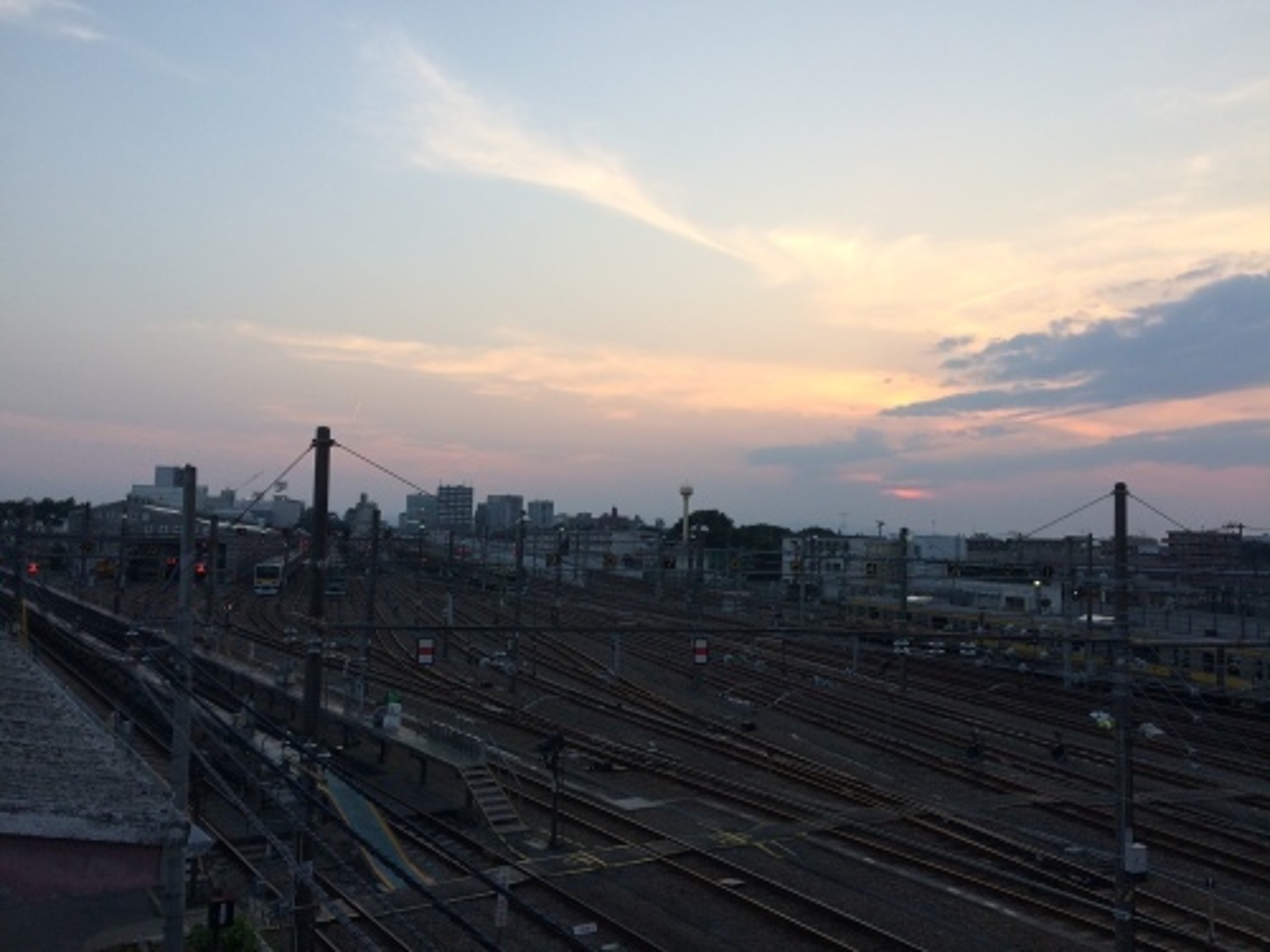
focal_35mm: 29
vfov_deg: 48.2
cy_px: 476
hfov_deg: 61.7
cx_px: 635
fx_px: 1064
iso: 32
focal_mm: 4.15
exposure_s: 1/328
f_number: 2.2
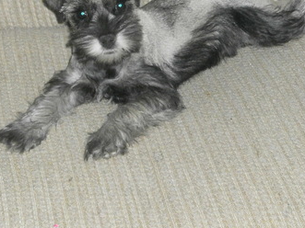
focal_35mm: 147
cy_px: 59
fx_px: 1295
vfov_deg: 10.1
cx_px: 182
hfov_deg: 13.4
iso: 400
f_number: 5.2
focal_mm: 13.4
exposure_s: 1/60
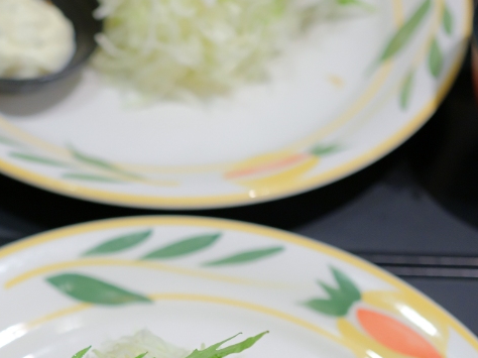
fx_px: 1573
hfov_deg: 17.1
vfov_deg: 12.7
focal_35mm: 114
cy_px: 434
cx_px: 88
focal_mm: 45
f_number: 2.8
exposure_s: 1/40
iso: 800
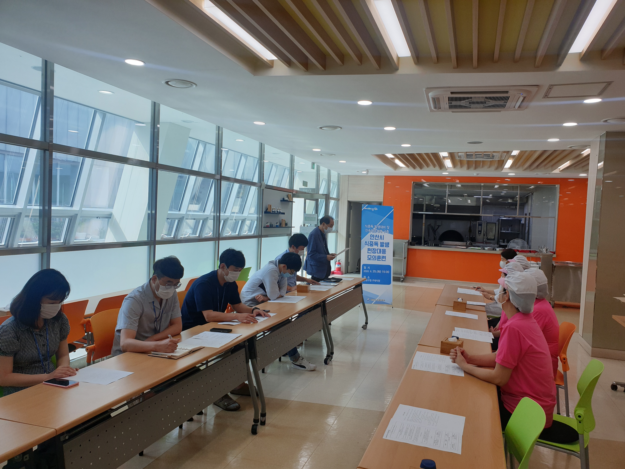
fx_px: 469
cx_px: 312
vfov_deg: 53.1
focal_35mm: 26
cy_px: 234
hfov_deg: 67.3
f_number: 2.4
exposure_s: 1/162
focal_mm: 4.3
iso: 50
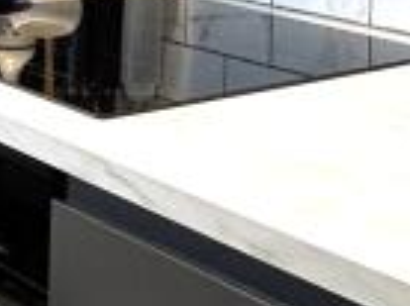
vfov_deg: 12.9
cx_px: 270
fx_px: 1230
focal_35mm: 104
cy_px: -232
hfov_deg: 18.9
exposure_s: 1/99
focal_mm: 2.22
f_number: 2.2
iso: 200
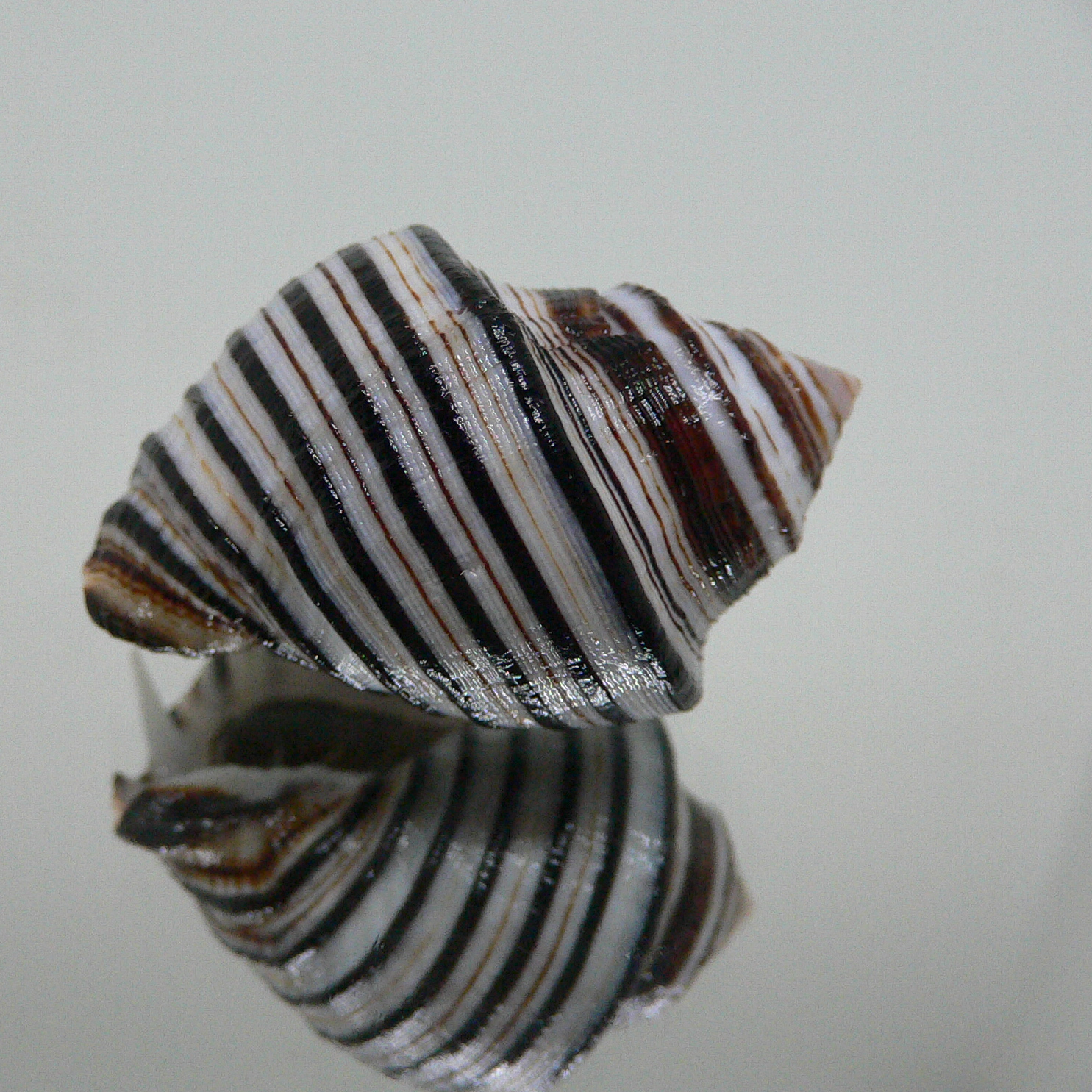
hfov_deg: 39.9
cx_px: 441
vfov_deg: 40.0
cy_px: 550
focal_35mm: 42
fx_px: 1499
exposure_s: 1/50
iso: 200
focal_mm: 4.6
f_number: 2.8
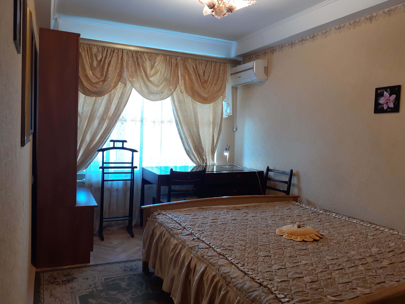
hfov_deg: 65.3
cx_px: 202
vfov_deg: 51.4
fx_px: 316
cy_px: 152
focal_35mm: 27
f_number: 1.9
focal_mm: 3.6
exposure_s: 1/50
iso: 64
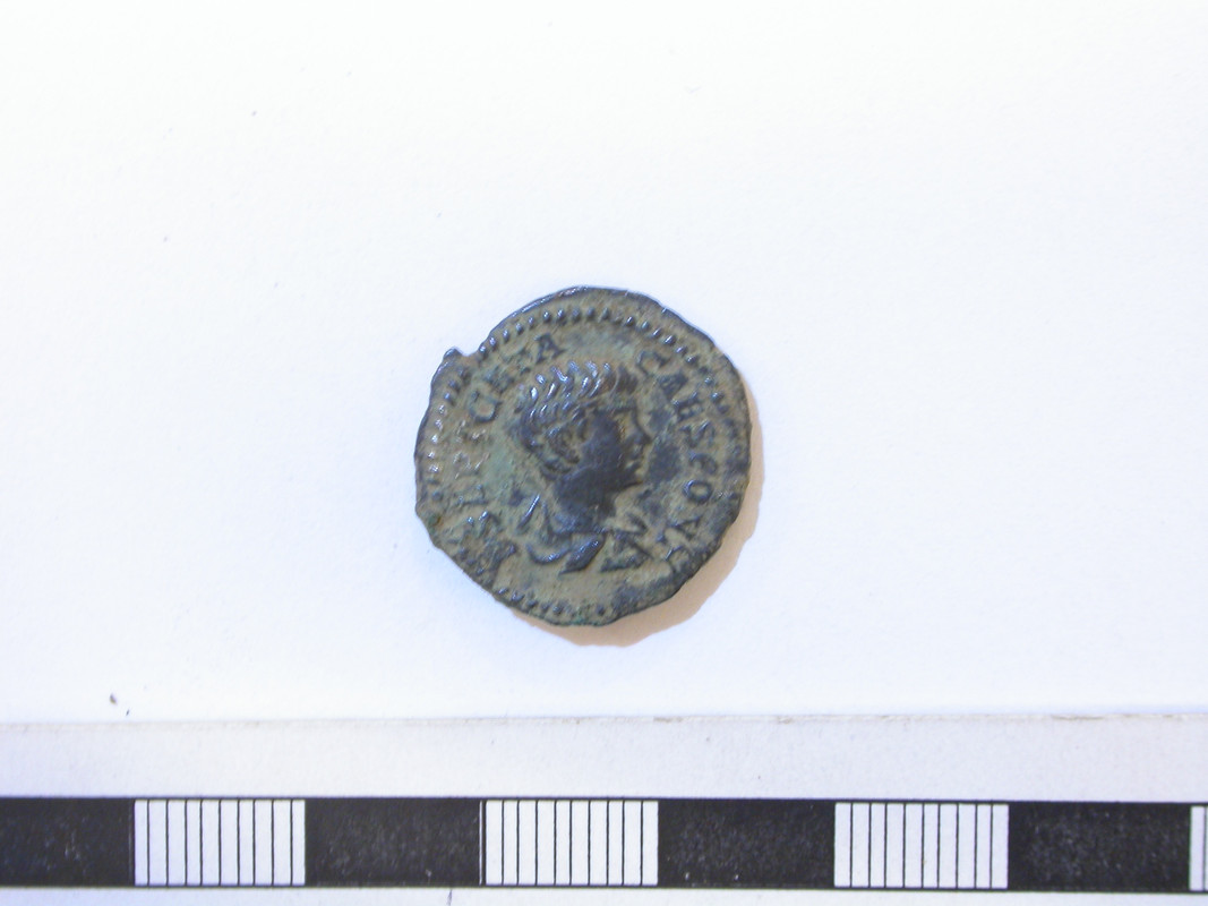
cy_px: 453
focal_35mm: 76
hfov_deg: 25.7
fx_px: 2652
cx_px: 604
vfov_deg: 19.4
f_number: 3.4
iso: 100
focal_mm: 15.8
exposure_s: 1/4.3
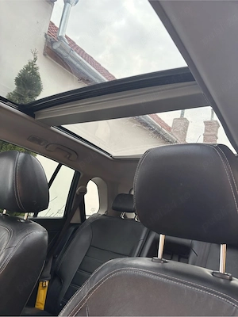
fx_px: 238
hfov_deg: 53.1
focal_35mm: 26
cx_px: 119
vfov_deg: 67.3
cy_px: 158
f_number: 1.6
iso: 200
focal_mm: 5.96
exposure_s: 1/50
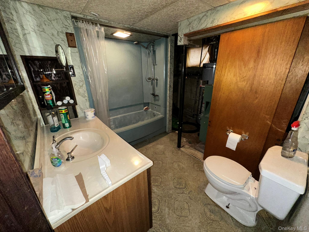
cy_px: 116
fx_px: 125
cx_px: 154
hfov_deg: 102.1
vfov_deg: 85.7
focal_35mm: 14
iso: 250
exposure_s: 1/40
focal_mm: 2.22
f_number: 2.2
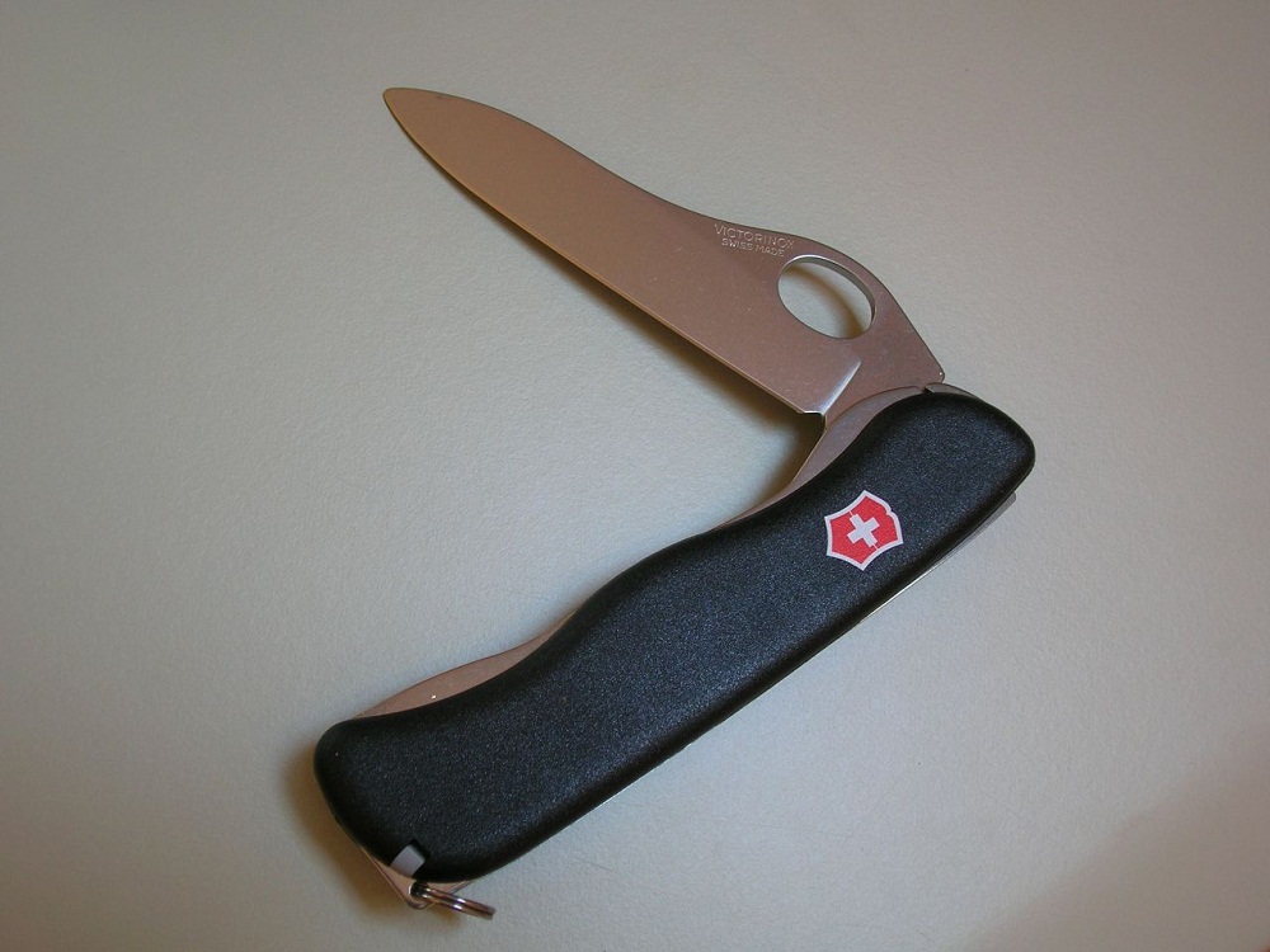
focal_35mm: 46
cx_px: 635
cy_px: 476
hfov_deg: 41.2
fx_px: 1688
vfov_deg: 31.5
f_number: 3.2
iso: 50
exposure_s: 1/24.7
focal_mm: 7.7
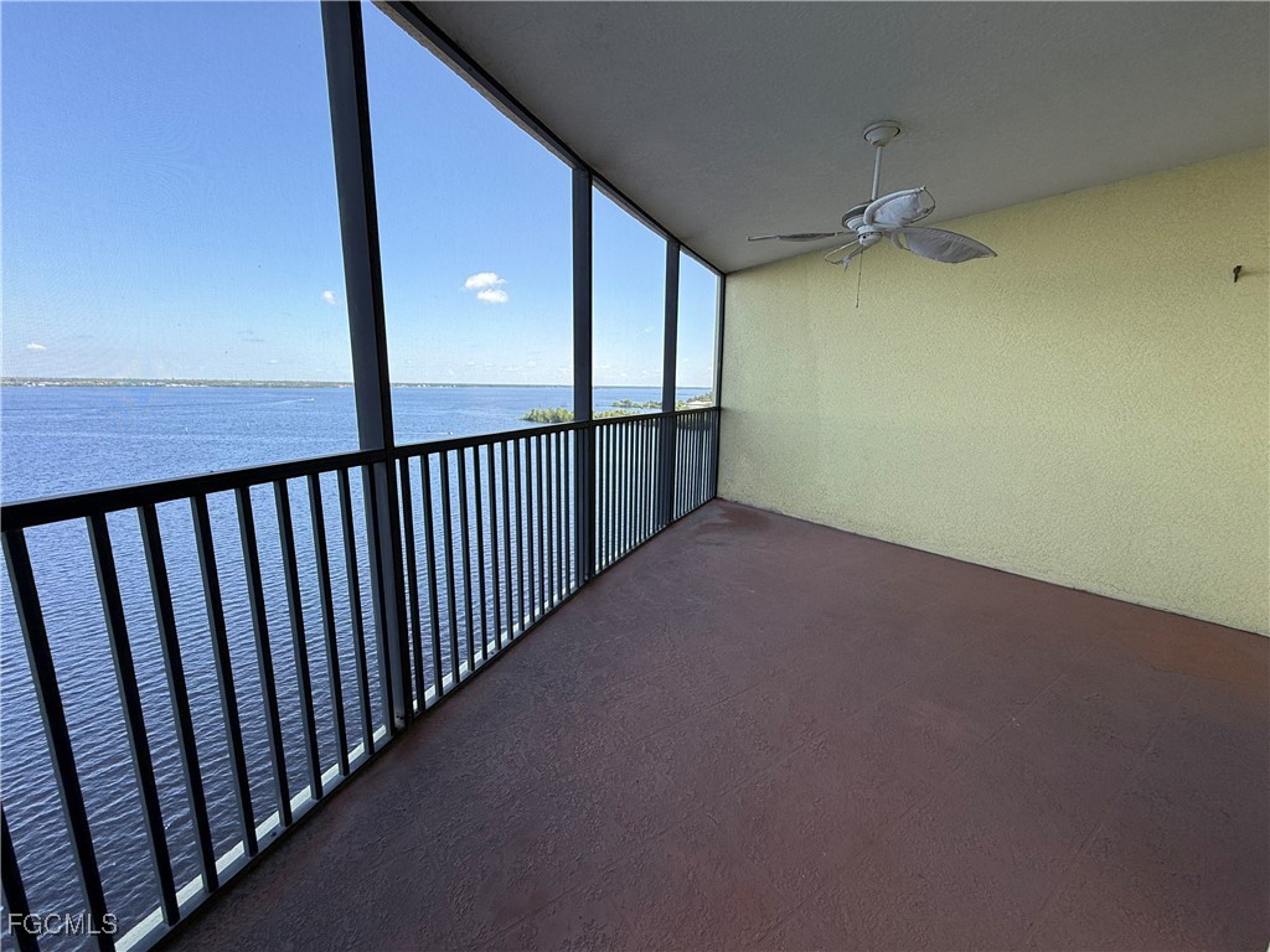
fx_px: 514
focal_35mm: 14
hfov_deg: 102.1
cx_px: 635
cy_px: 476
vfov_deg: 85.7
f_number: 2.2
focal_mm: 2.22
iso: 64
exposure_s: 1/395
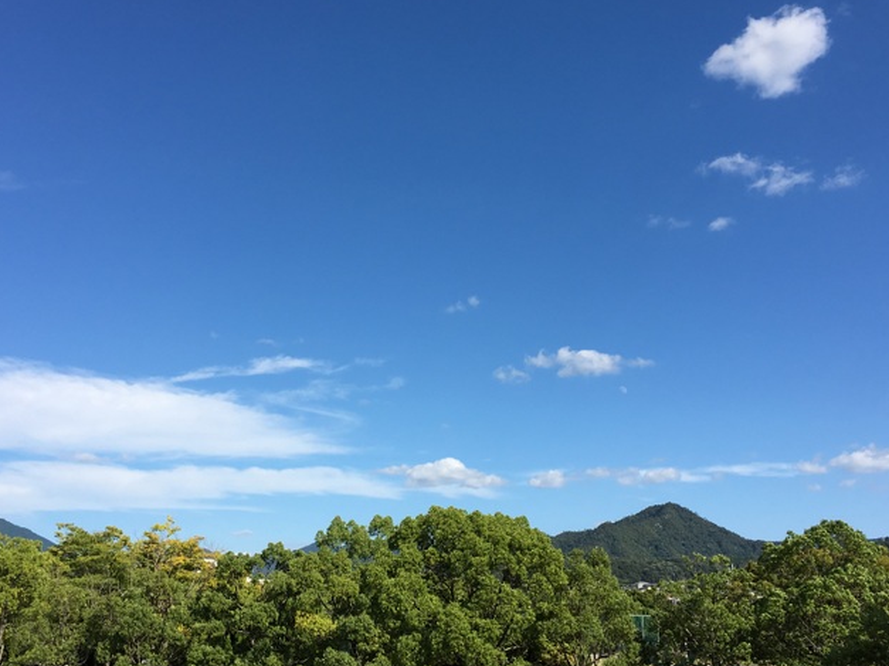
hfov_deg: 50.1
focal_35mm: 37
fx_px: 950
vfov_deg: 38.6
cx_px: 423
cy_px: 316
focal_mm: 4.15
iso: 25
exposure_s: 1/1748
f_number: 2.2
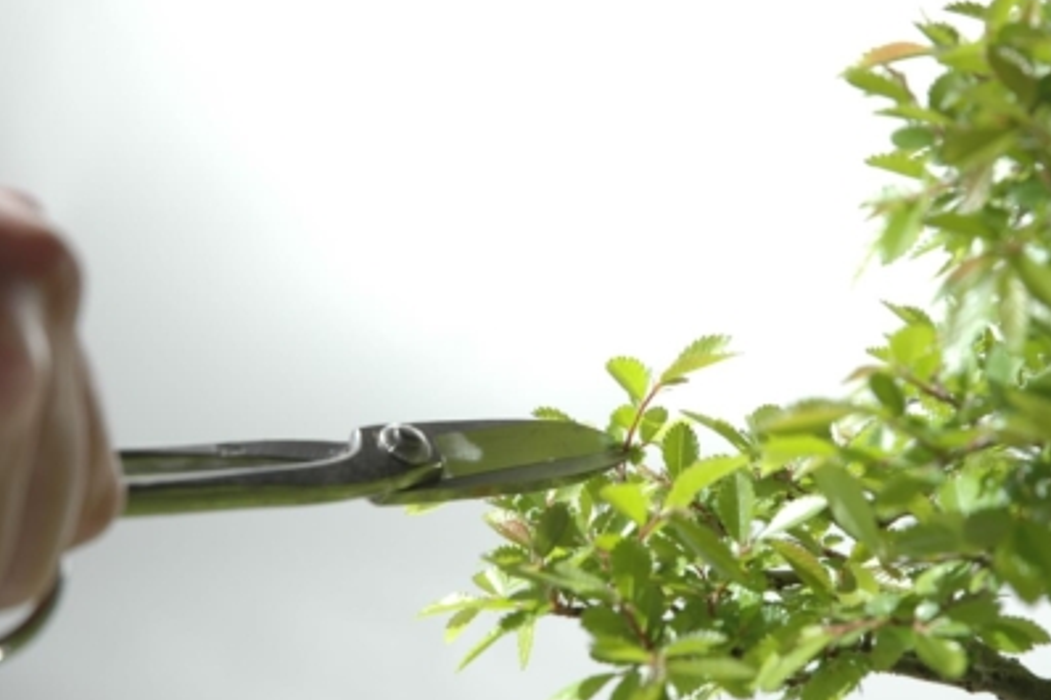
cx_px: 581
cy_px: 304
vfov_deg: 13.7
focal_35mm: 100
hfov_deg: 20.5
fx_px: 2907
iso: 200
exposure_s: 1/60
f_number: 5
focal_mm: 55
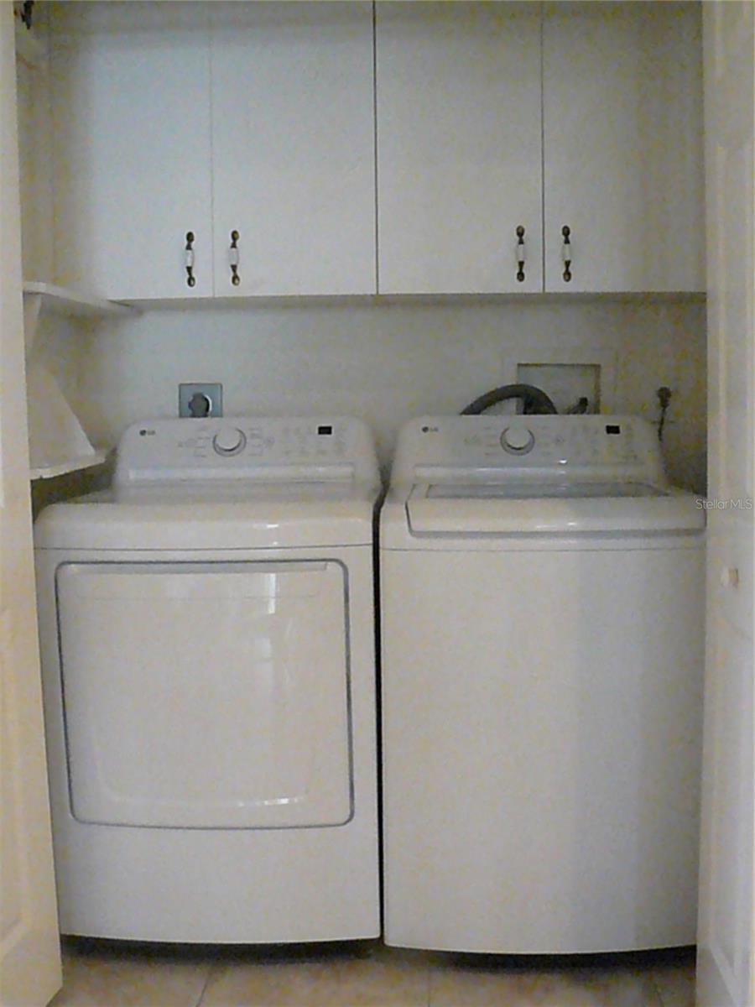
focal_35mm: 36
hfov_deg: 39.7
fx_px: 1047
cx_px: 378
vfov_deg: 51.4
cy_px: 504
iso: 3200
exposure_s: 1/100
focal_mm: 6
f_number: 4
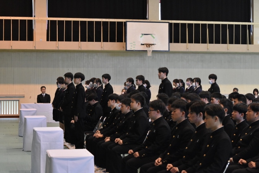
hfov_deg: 24.3
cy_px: 86
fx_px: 601
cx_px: 130
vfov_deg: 16.4
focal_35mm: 84
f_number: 5.6
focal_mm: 55
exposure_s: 1/60
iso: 3600
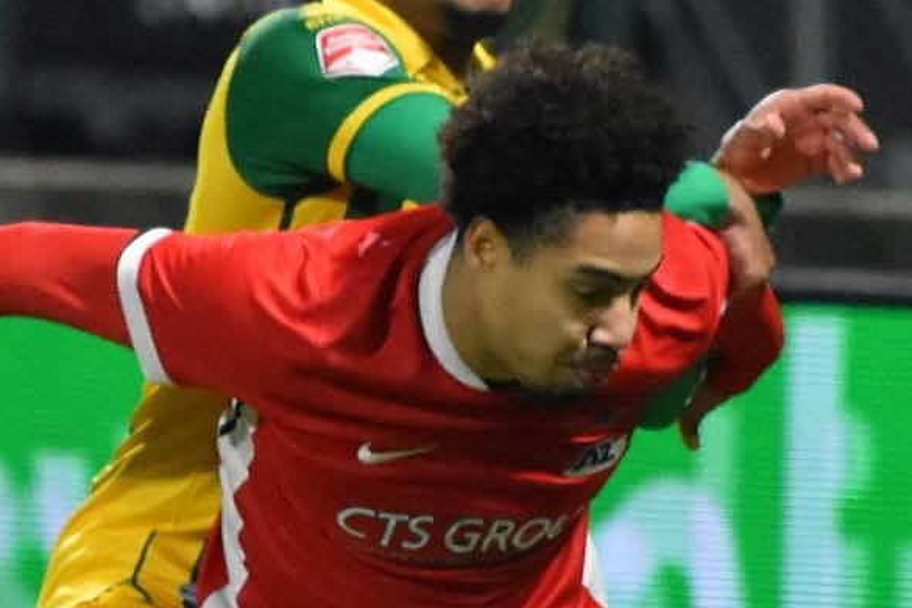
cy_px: 672
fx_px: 21202
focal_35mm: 837
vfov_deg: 1.6
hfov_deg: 2.5
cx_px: 633
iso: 4000
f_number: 2.8
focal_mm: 170
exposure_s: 1/640
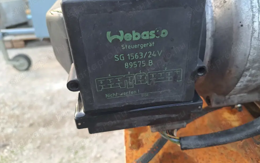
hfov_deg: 70.4
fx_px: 184
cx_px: 133
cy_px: 68
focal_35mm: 26
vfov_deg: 47.5
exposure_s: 1/50
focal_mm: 5.23
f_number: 1.8
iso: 80
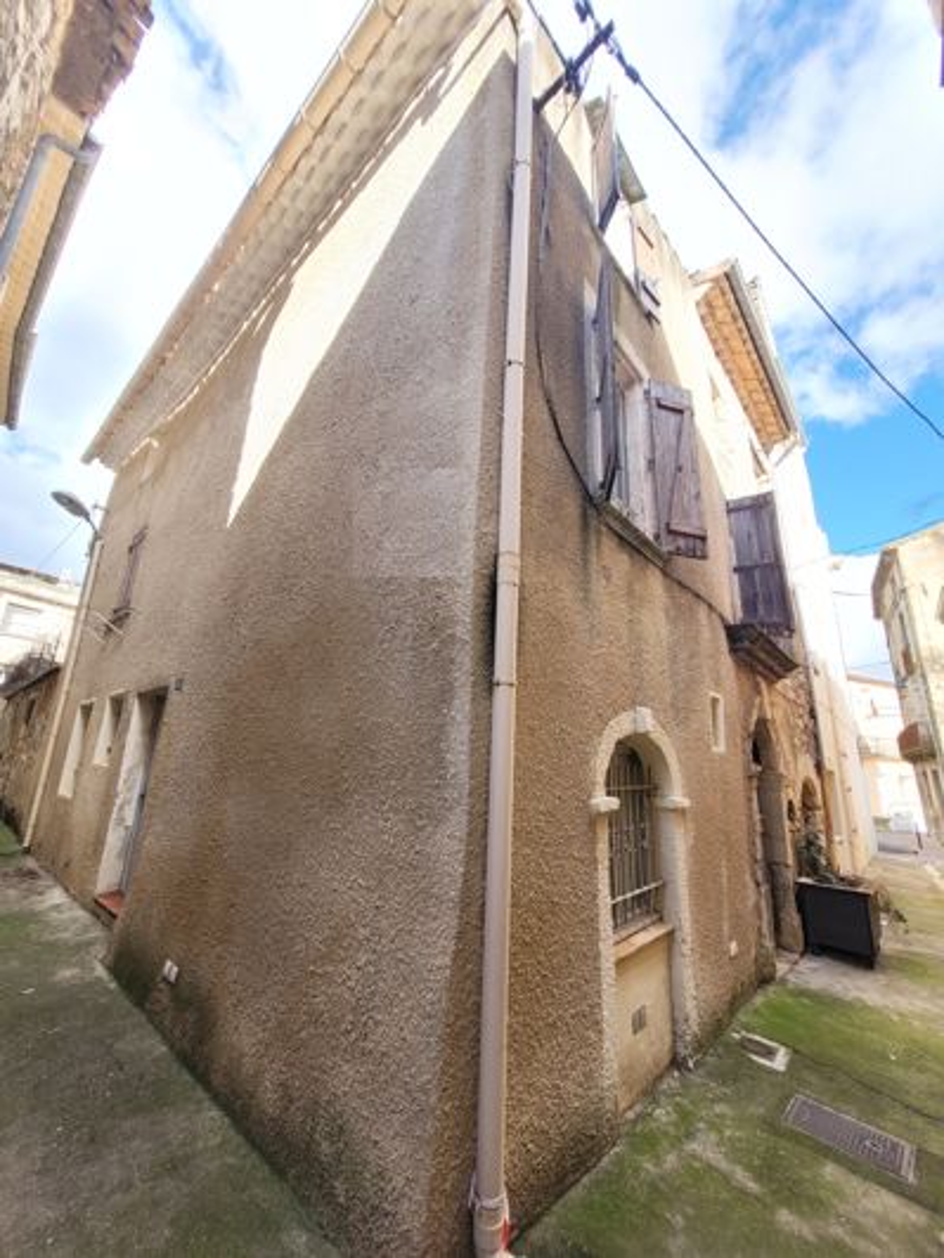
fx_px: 473
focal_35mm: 13
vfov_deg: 106.2
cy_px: 629
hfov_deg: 89.9
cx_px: 472
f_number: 2.2
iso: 40
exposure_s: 1/138
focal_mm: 1.74
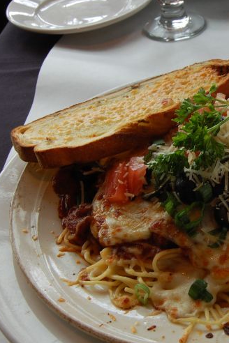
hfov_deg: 23.7
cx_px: 221
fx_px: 525
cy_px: 172
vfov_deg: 36.2
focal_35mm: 55
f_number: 14
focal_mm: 24
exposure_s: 1/3
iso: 200
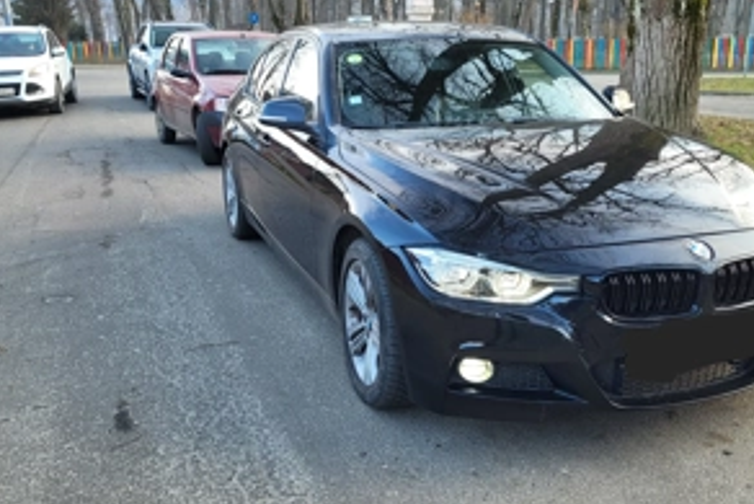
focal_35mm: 37
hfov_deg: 51.9
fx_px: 775
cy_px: 297
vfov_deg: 35.9
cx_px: 377
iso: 50
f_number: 1.8
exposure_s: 1/100
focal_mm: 5.4
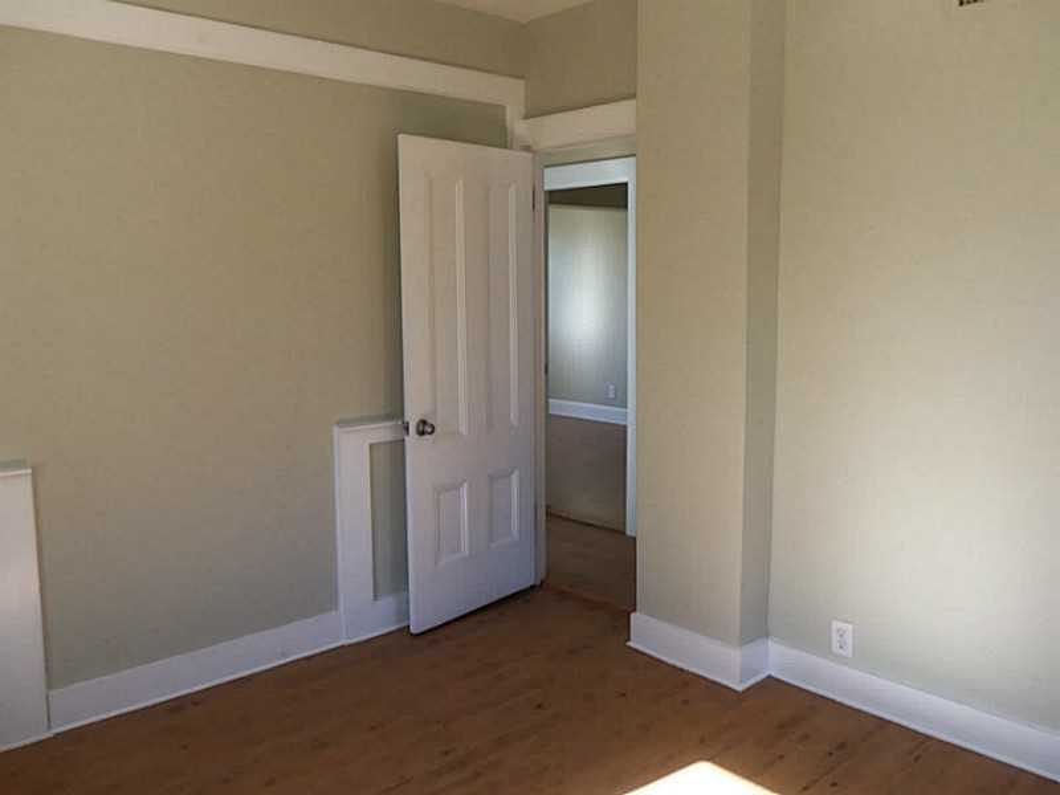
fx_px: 857
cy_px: 398
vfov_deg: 49.7
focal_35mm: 28
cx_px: 530
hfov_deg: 63.4
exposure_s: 1/60
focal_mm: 5.1
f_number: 3.3
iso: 80
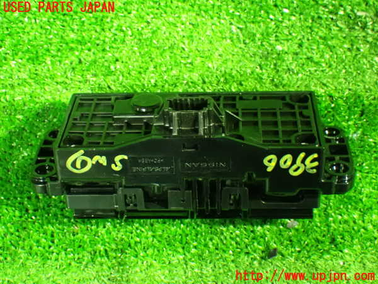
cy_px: 142
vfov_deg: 20.7
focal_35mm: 71
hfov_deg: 27.4
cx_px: 189
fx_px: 775
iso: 1600
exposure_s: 1/8
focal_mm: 12.73
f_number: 3.9
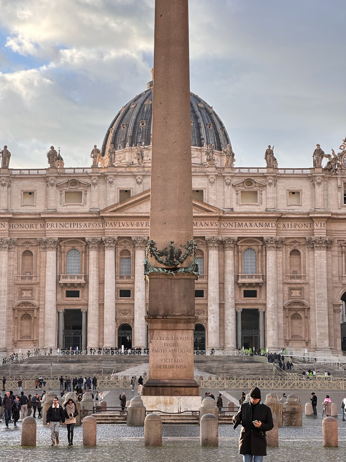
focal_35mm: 77
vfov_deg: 25.3
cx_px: 173
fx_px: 1026
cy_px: 231
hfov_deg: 19.1
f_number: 2.8
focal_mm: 9
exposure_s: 1/237
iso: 32
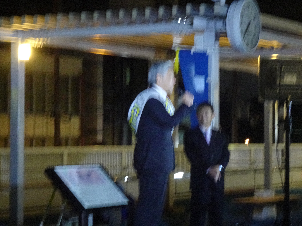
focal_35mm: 115
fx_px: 1003
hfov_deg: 17.1
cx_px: 151
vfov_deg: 12.9
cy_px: 113
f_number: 5.6
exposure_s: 1/8
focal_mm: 18.23
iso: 1600
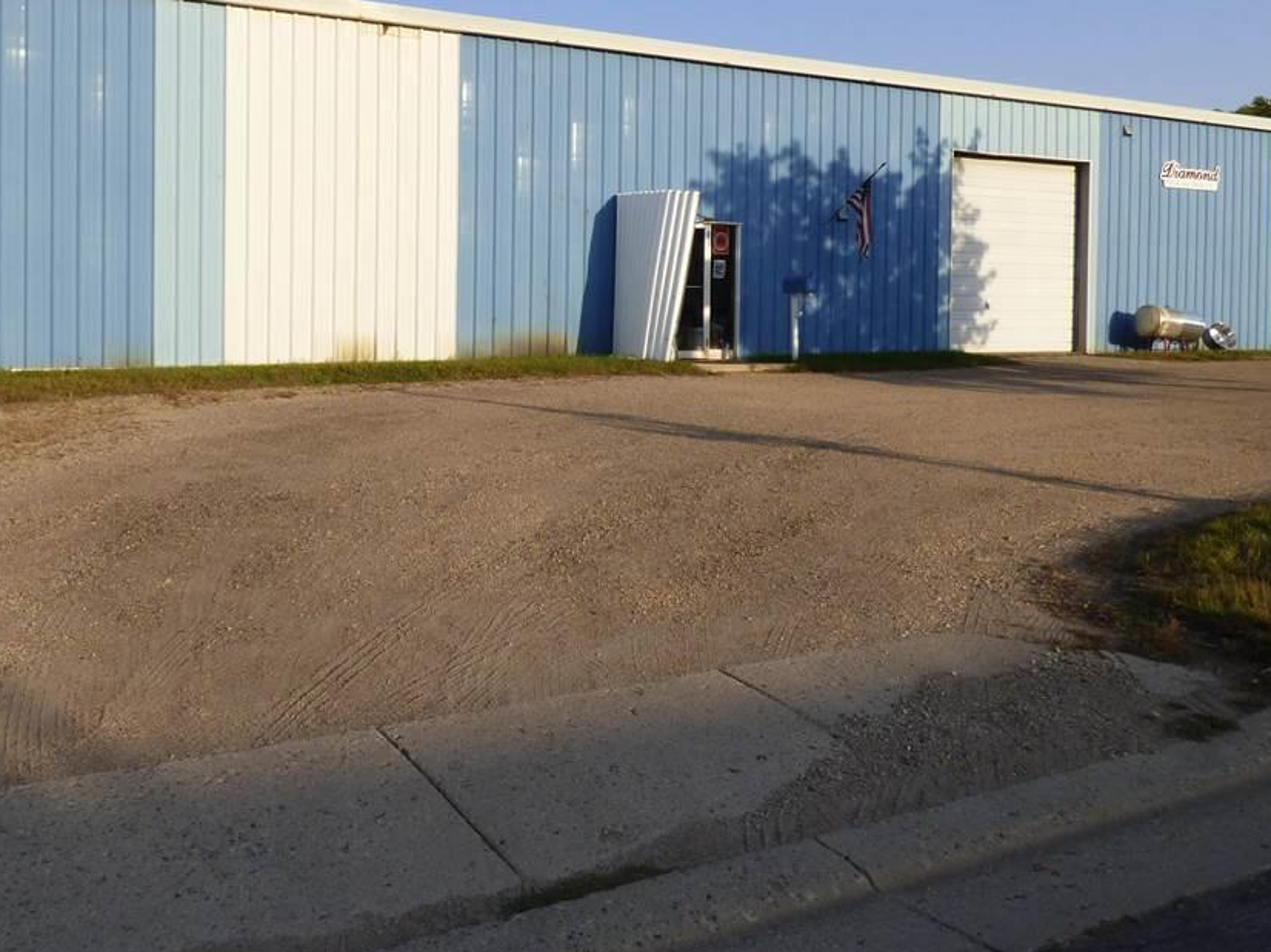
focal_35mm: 31
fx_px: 1138
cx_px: 472
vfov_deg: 44.9
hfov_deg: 57.6
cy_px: 332
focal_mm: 3.58
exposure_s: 1/1600
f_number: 2.8
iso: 100
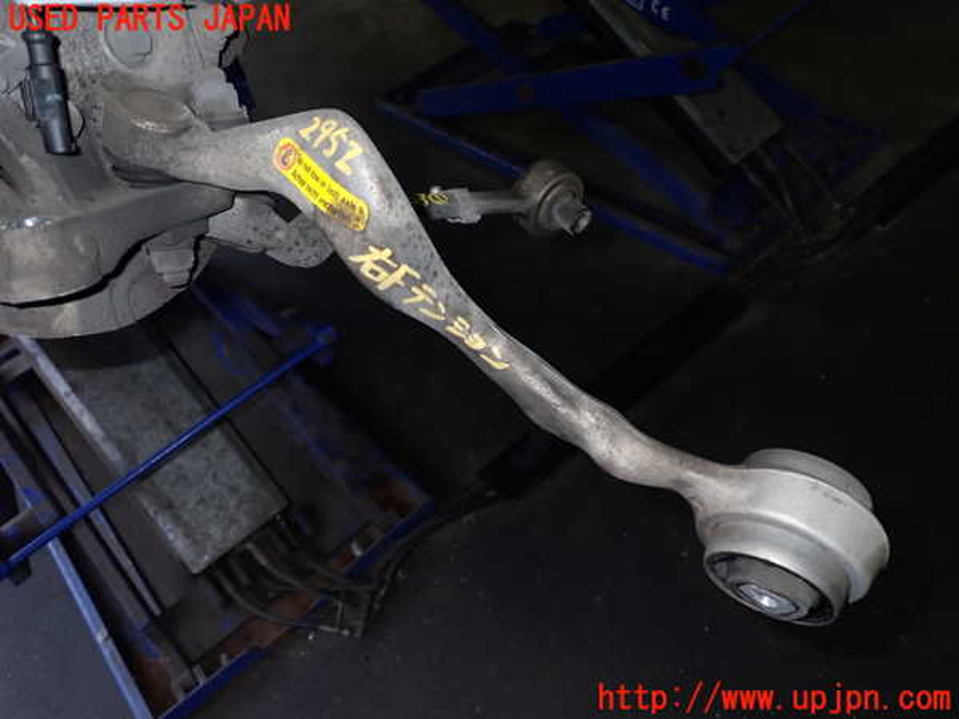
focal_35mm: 30
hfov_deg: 60.0
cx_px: 480
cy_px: 360
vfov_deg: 46.8
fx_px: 831
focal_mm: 5.4
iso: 200
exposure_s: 1/30
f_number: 6.3
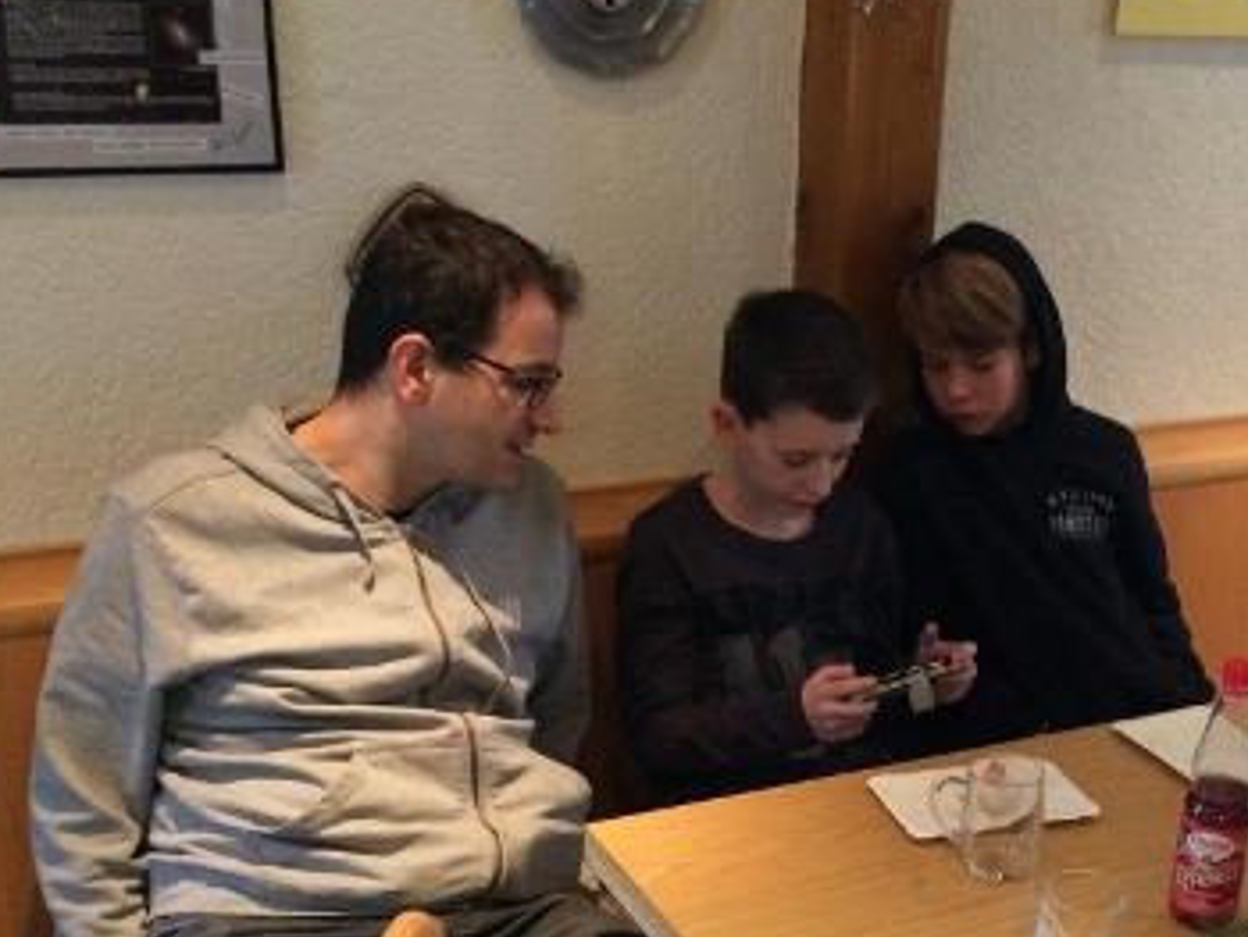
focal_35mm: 53
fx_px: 1912
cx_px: 920
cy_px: 691
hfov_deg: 35.4
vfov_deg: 27.2
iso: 320
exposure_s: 1/20
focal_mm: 4.15
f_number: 2.2
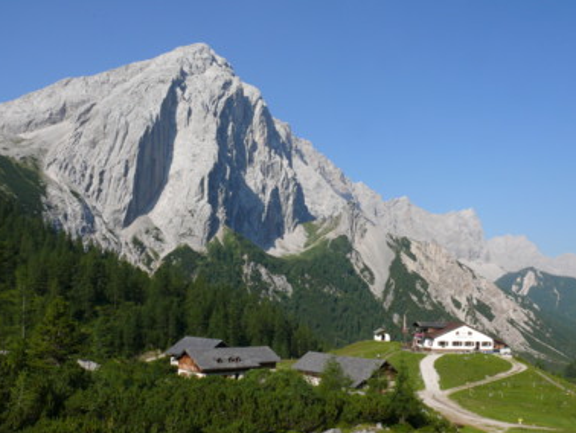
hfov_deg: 50.1
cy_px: 226
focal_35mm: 37
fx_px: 616
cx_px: 276
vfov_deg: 38.7
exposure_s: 1/250
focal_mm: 7.4
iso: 100
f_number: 9
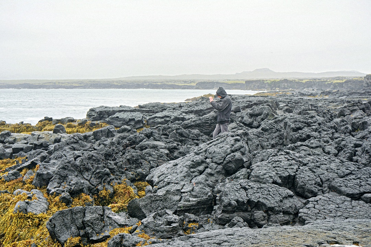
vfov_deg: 22.6
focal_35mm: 60
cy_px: 124
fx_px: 618
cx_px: 186
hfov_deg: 33.4
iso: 100
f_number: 4.5
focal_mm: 40
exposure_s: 1/80
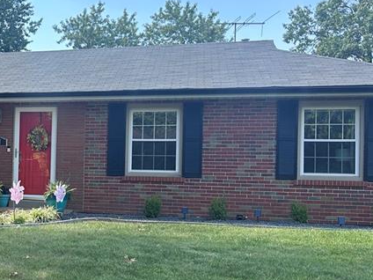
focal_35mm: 58
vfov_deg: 25.2
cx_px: -4
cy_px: 164
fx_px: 625
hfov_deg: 30.7
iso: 80
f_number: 1.78
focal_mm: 6.86
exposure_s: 1/694
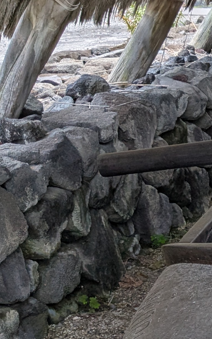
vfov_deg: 21.9
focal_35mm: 94
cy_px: 255
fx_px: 869
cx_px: 484
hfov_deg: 11.7
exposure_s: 1/867
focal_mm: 4.38
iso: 49
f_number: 1.73
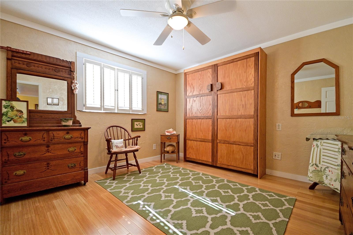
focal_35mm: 15
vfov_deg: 77.3
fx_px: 147
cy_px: 118
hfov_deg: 100.4
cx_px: 176
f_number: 4
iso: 500
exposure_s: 1/50
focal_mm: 10
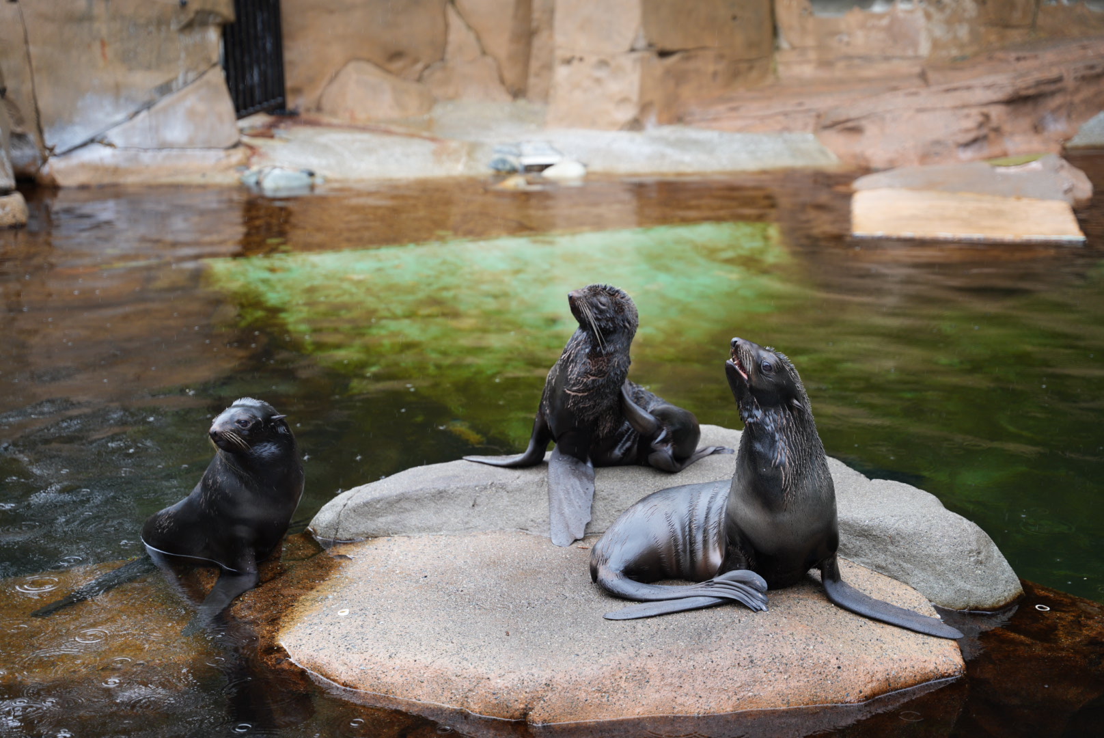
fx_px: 1930
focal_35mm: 63
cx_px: 552
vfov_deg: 21.6
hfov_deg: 31.9
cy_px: 369
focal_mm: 62.9
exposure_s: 1/400
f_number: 2.8
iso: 320
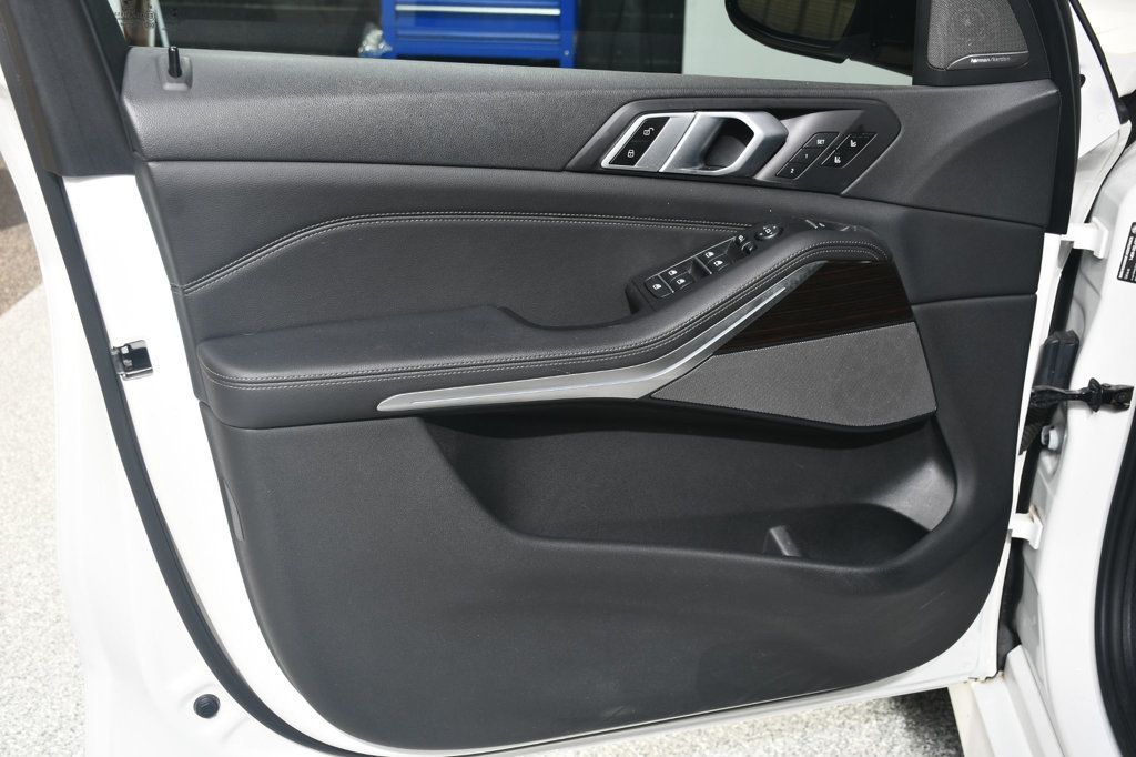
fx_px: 1262
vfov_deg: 33.4
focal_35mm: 40
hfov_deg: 48.5
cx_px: 568
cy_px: 378
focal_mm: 27
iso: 100
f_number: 6.3
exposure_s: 1/160
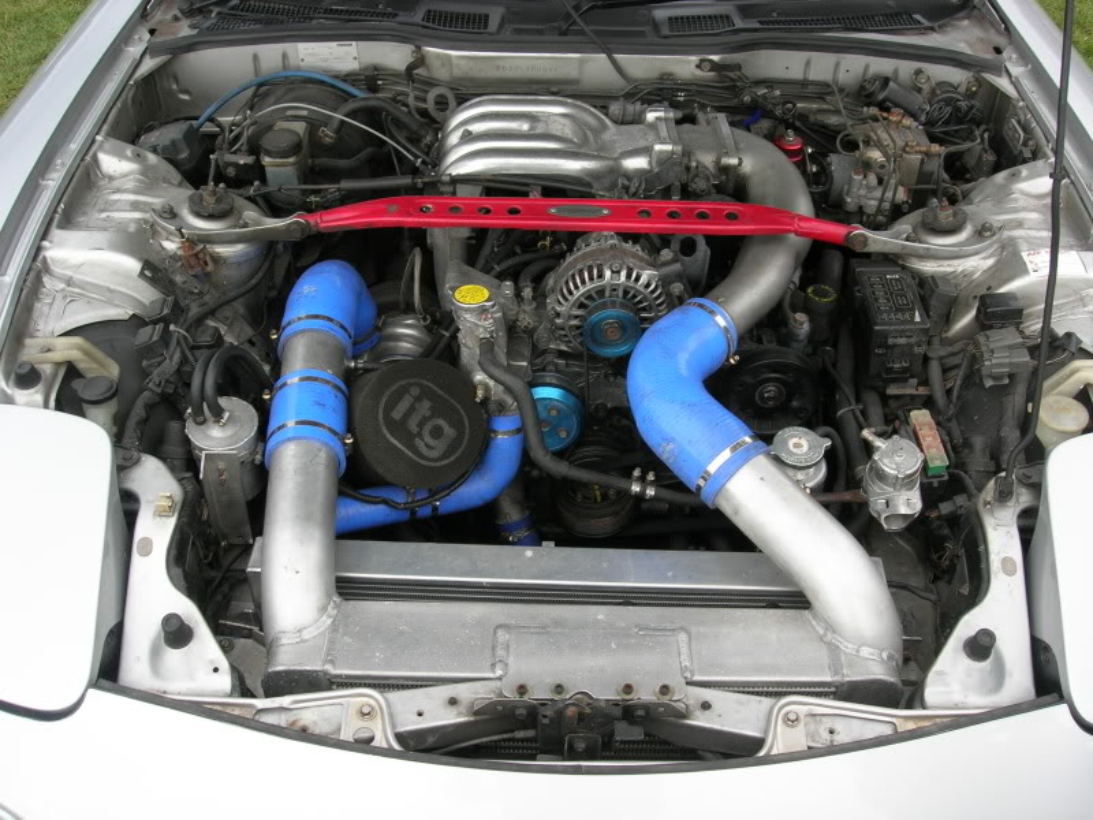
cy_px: 410
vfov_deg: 37.7
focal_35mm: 38
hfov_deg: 49.0
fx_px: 1200
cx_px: 546
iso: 64
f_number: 4.8
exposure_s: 1/95.6
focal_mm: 7.8
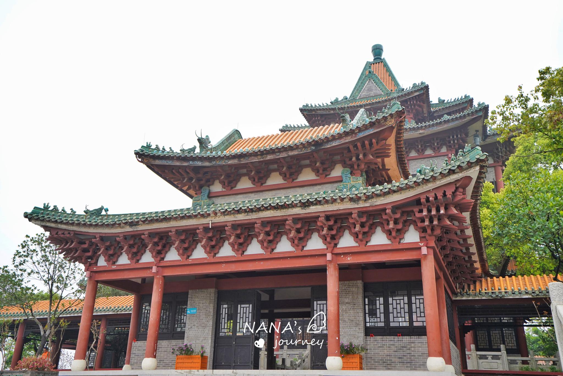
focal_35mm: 35
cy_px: 188
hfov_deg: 54.4
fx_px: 547
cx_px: 282
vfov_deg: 37.8
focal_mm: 35
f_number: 4
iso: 400
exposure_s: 1/1250
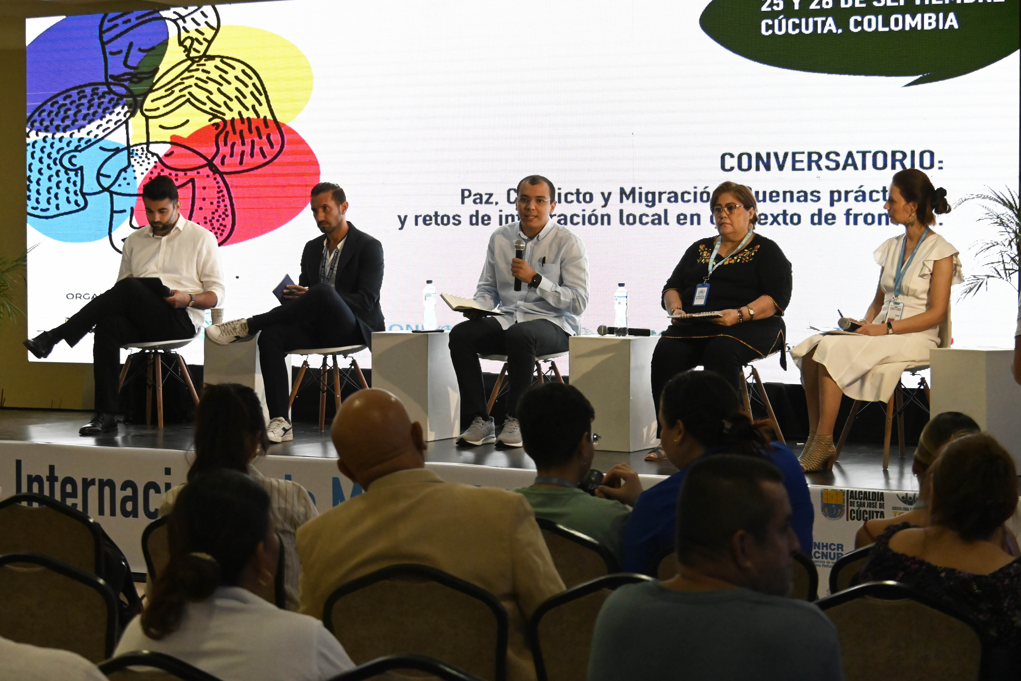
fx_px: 2340
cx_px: 510
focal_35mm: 82
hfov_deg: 24.6
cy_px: 340
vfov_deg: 16.6
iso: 4000
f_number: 5.6
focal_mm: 55
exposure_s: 1/200
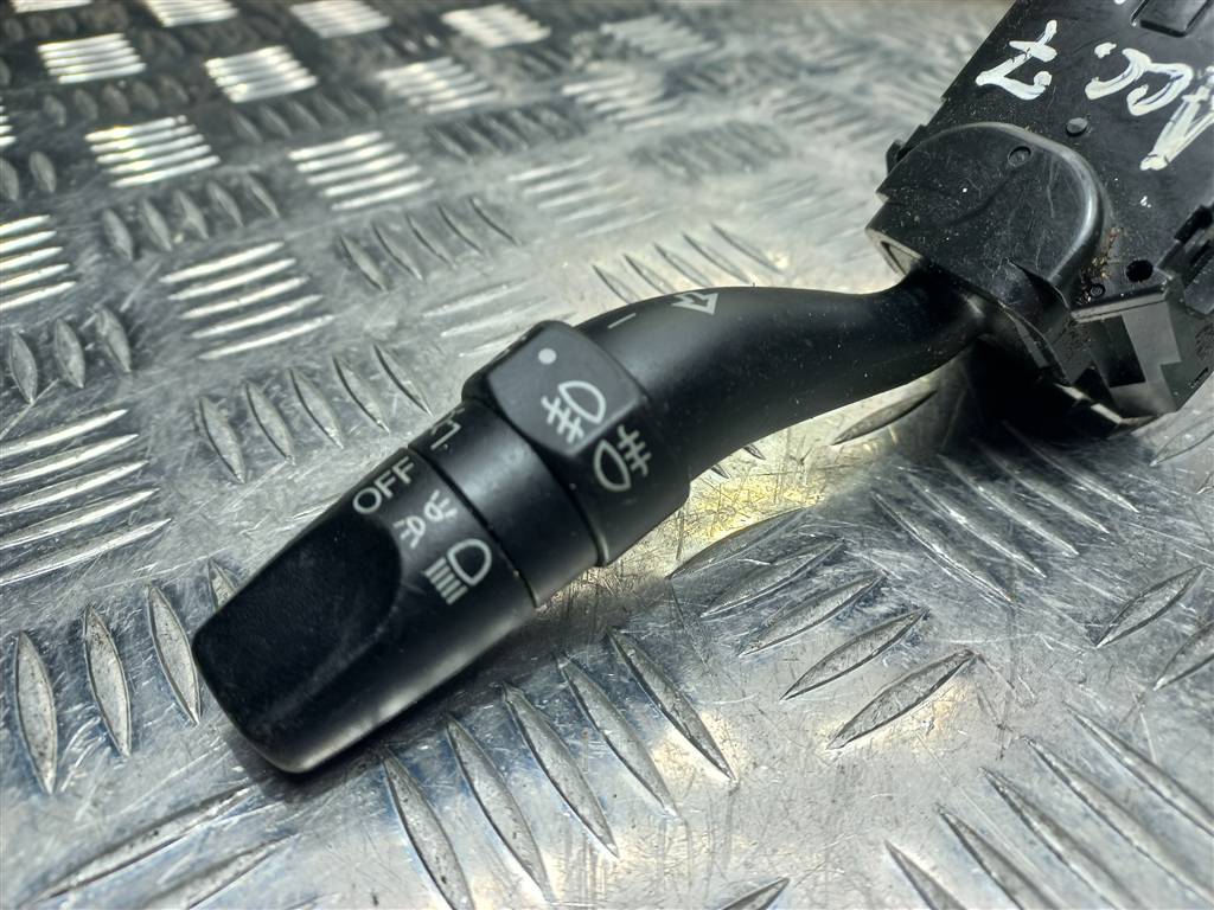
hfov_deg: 69.4
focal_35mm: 25
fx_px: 877
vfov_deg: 54.9
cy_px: 455
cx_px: 607
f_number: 1.8
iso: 32
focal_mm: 4.6
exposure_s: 1/50
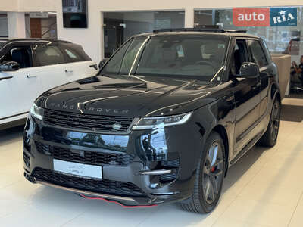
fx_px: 420
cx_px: 152
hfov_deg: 39.7
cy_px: 114
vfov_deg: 30.3
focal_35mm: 48
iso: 80
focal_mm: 6.76
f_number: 1.78
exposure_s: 1/102
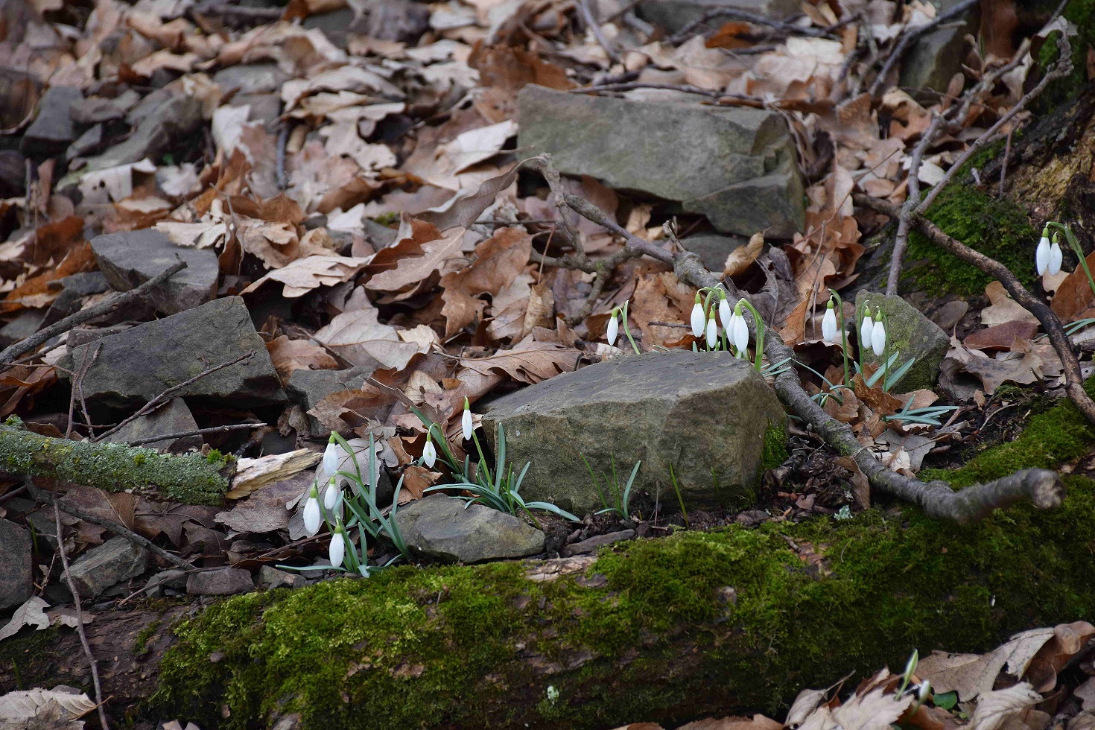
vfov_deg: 7.9
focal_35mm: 174
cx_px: 548
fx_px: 5292
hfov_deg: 11.8
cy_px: 365
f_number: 6.3
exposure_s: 1/160
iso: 400
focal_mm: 116
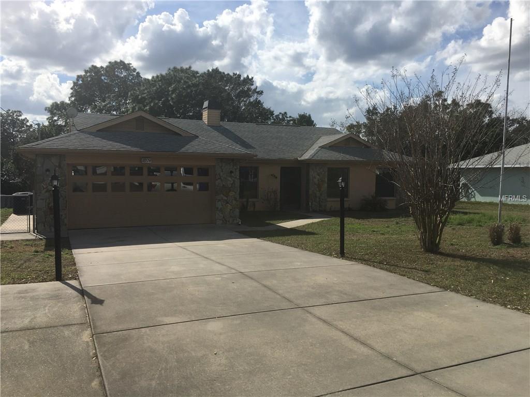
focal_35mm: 29
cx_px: 265
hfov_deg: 61.7
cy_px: 198
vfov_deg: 48.2
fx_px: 444
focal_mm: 4.15
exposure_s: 1/2849
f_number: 2.2
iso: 25
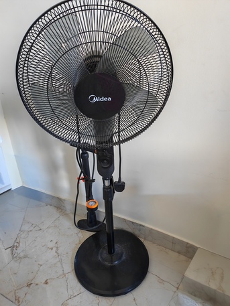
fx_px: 213
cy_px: 153
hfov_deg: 56.8
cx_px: 115
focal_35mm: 24
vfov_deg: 71.6
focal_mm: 6.12
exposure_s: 1/25
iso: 3200
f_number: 1.9
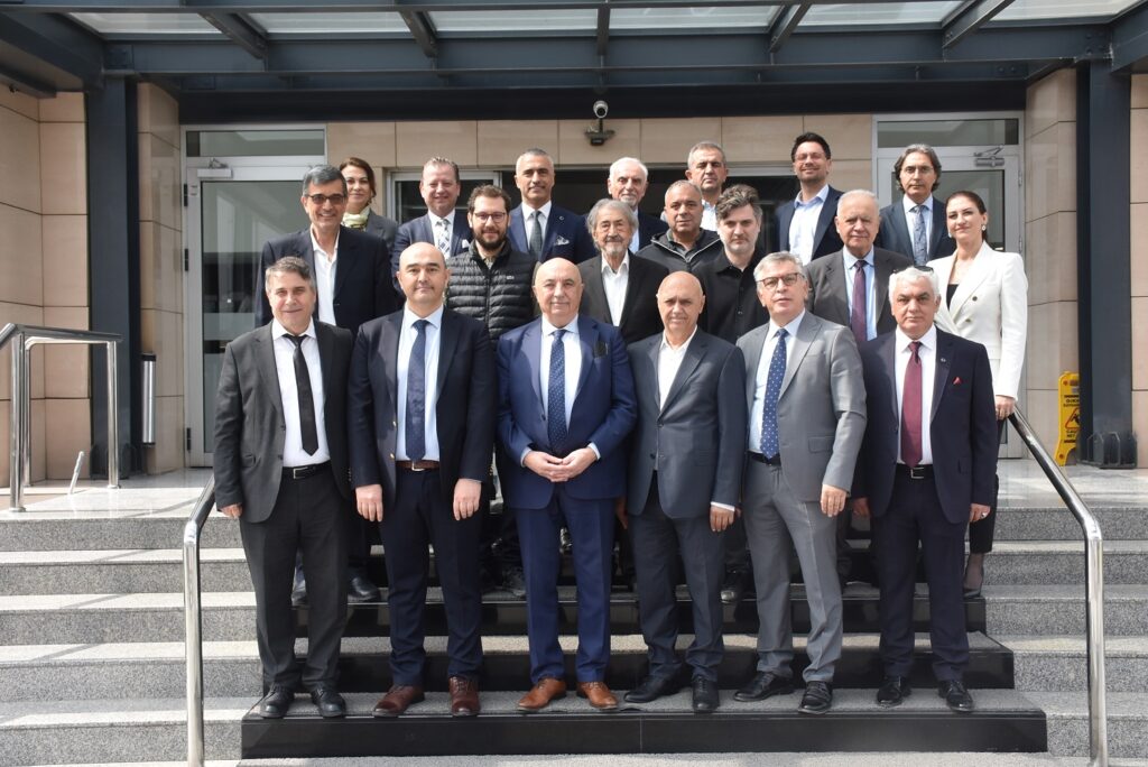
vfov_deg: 34.3
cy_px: 384
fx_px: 1244
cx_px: 574
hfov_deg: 49.5
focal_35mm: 39
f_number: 8
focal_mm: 26
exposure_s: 1/500
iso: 720
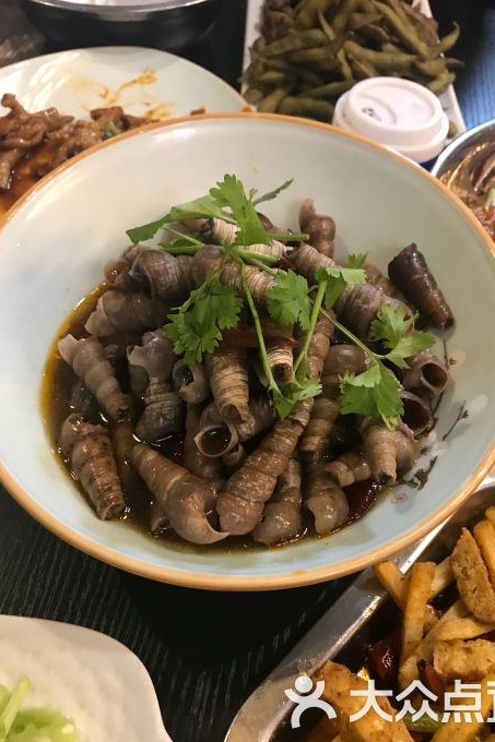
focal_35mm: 30
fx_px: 619
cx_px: 272
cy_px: 376
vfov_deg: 61.9
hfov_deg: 43.5
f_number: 1.8
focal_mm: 3.99
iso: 100
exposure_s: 1/14
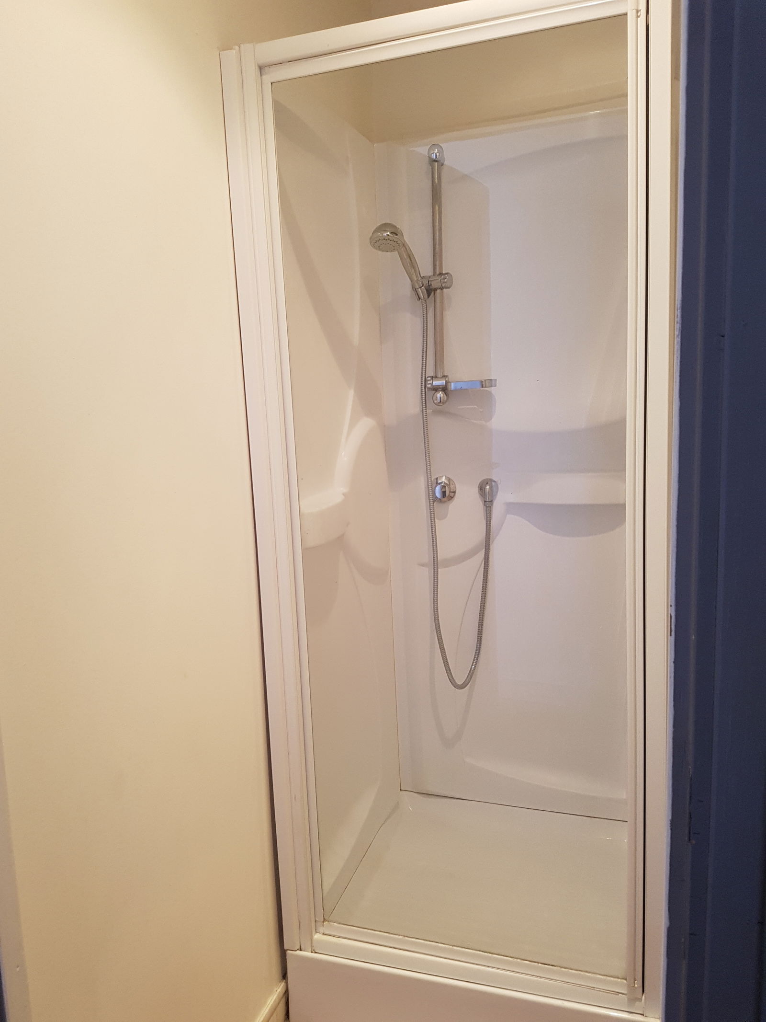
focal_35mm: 26
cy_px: 511
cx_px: 383
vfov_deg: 67.3
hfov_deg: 53.1
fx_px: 767
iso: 160
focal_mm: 4.2
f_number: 1.7
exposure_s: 1/25
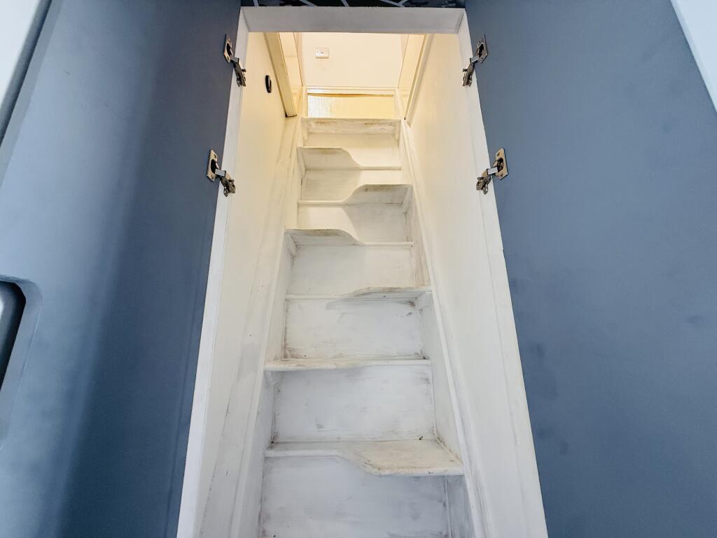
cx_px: 358
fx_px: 290
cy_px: 269
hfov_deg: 102.1
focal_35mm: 14
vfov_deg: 85.7
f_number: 2.2
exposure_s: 1/50
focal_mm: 2.22
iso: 200
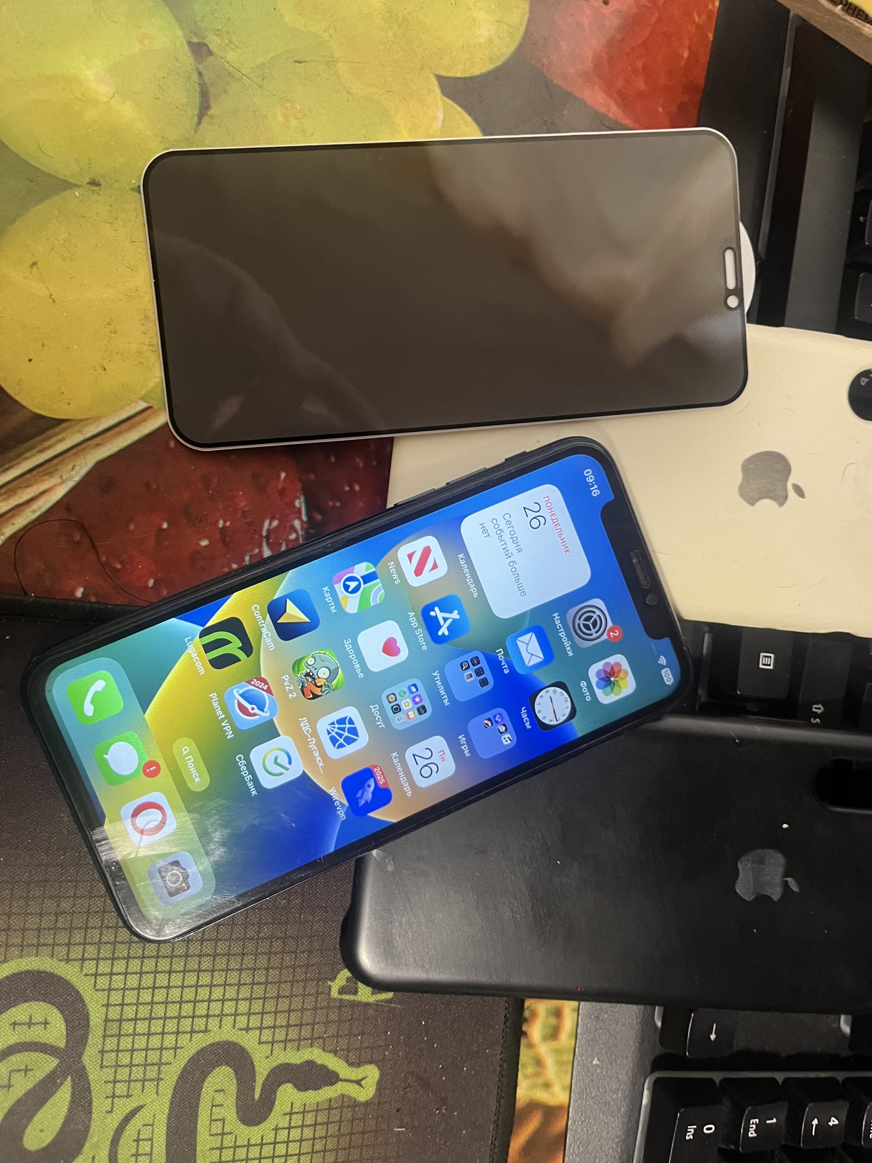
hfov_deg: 51.3
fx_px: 907
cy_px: 565
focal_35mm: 27
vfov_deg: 65.3
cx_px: 448
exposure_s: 1/60
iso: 320
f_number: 1.6
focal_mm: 5.1
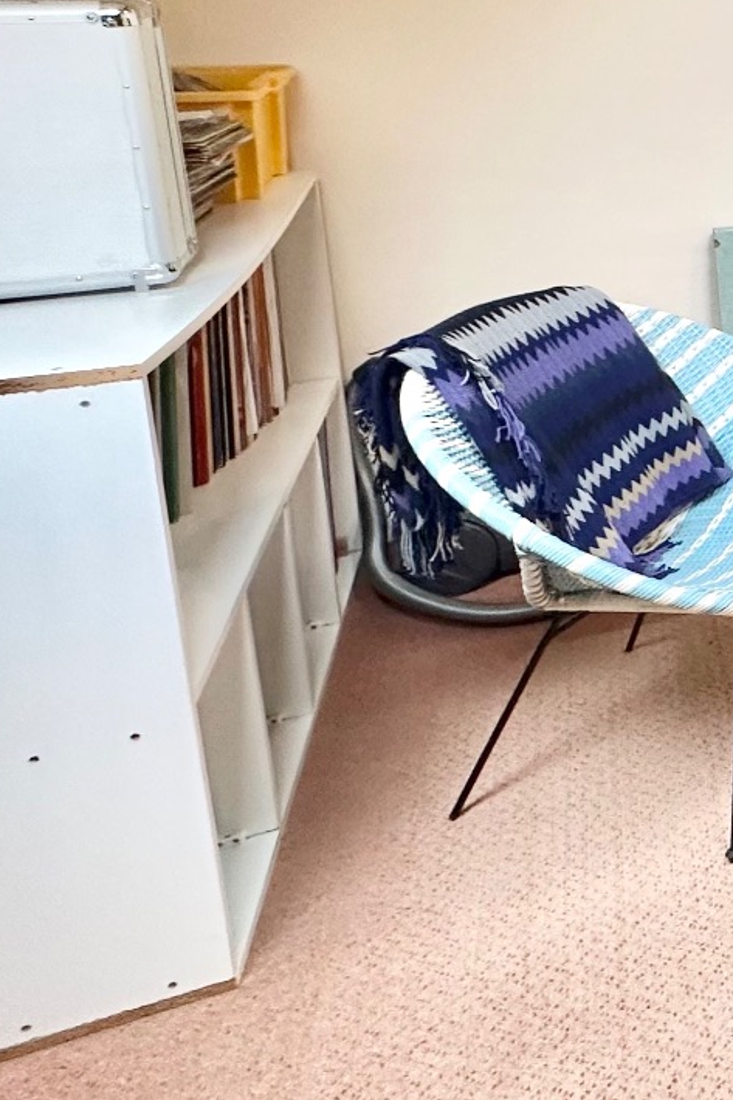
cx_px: 1342
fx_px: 1283
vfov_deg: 43.9
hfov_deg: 20.9
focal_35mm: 42
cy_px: 197
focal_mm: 2.22
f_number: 2.2
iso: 160
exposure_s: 1/99
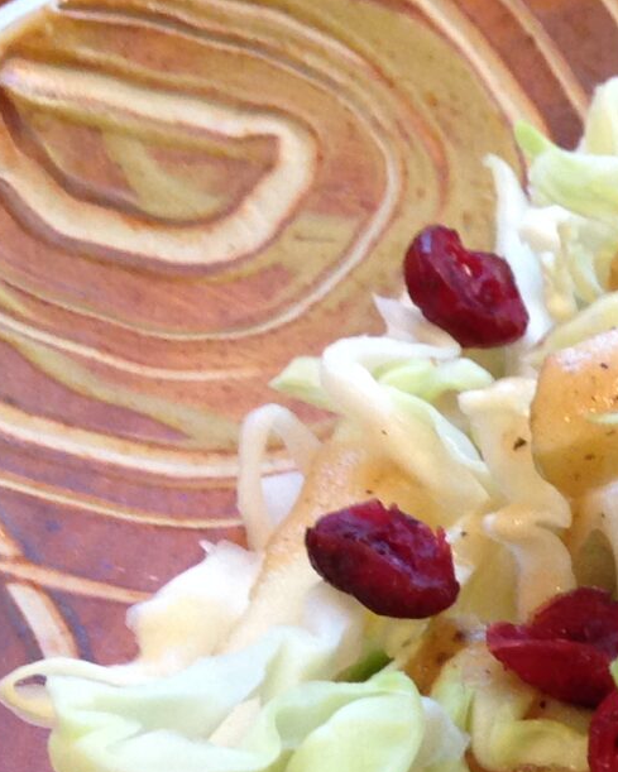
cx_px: 955
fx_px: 3086
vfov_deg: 13.4
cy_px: 1171
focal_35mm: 135
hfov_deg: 11.0
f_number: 2.4
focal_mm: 4.12
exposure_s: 1/20
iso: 125
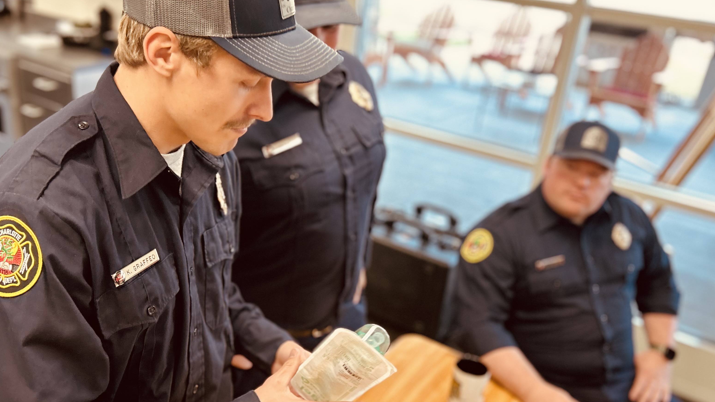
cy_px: 229
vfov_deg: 31.9
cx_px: 296
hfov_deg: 53.7
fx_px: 701
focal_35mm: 37
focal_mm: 5.7
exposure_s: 1/60
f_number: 1.5
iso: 160
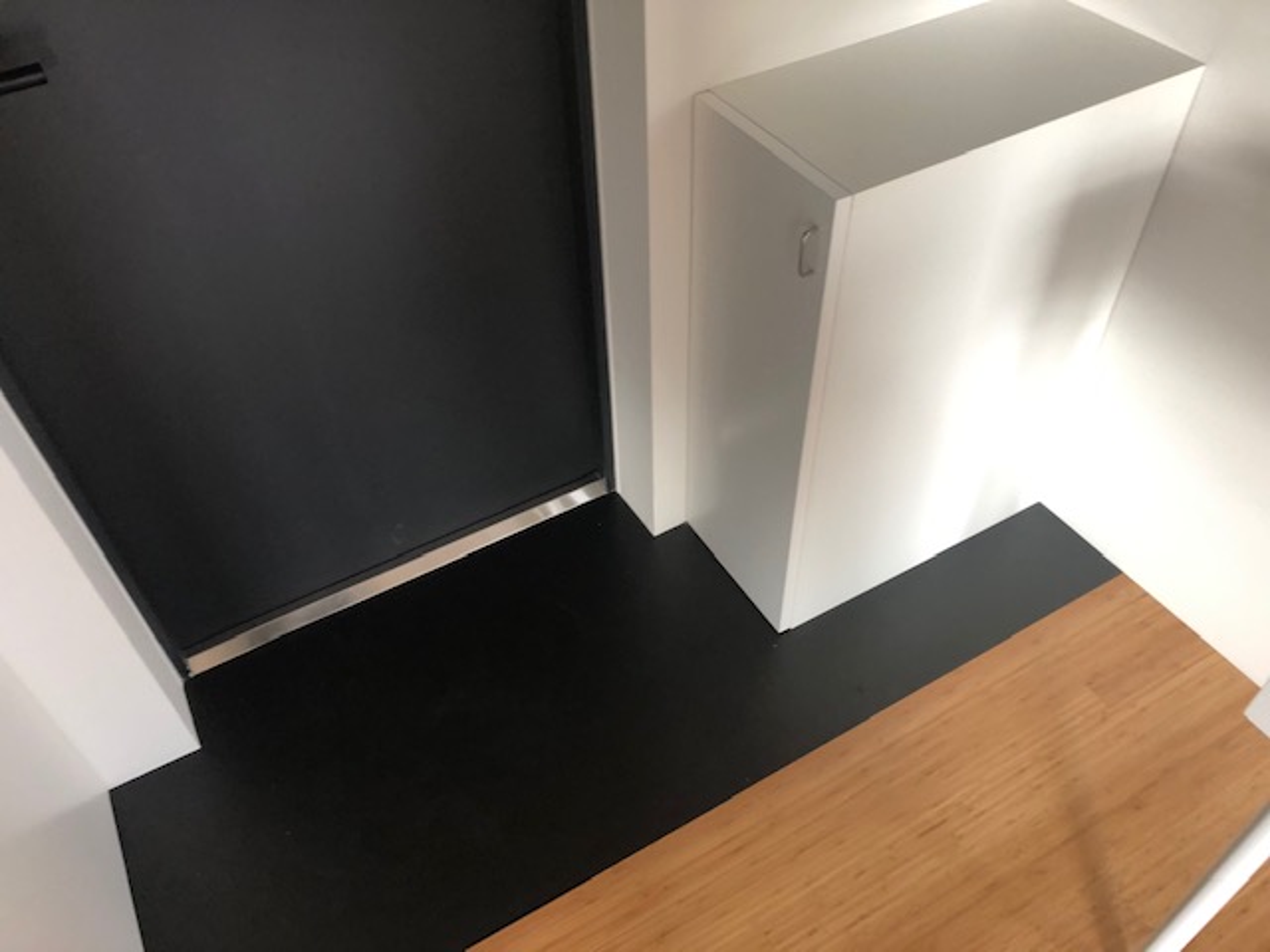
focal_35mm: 28
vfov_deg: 49.7
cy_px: 476
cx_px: 635
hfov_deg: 63.4
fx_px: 1027
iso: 40
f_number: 1.8
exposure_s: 1/17
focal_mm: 3.99
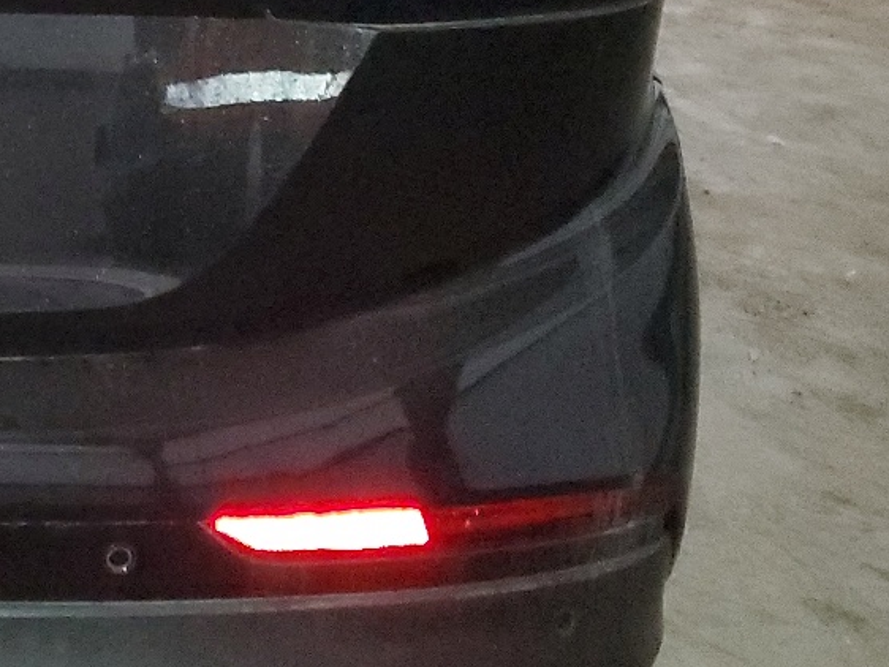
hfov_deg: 23.3
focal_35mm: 74
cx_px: -263
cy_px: 16
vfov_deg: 19.4
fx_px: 1901
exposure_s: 1/13
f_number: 1.5
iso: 1012
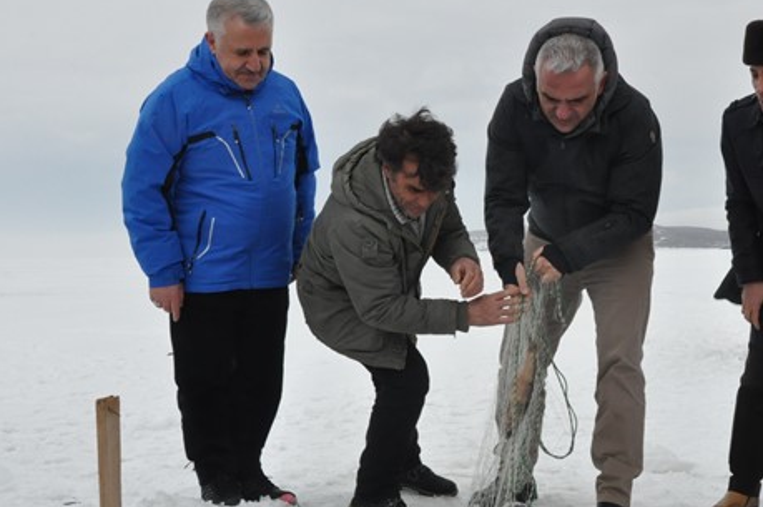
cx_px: 507
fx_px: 1080
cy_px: 311
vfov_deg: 26.4
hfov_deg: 38.5
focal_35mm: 51
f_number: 16
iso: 1250
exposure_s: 1/1000
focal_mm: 24
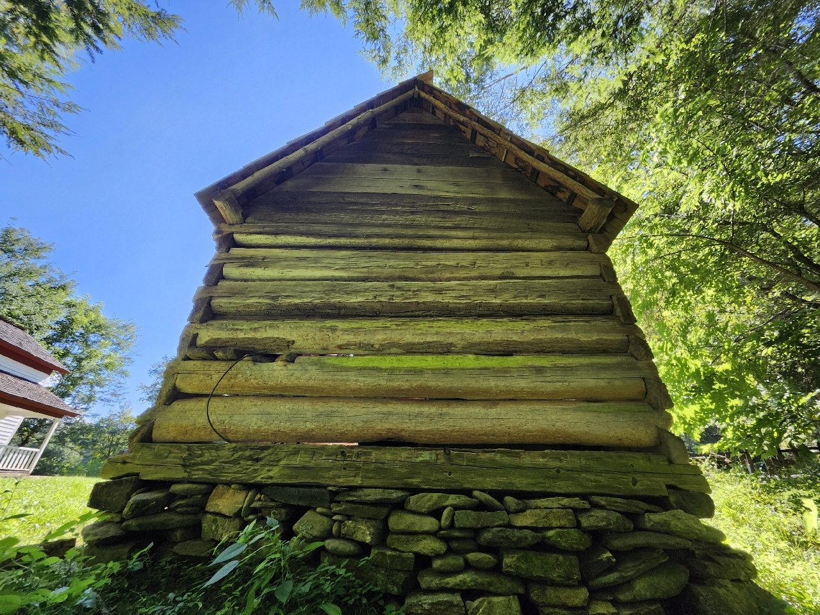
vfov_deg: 89.9
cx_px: 410
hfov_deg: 106.2
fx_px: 308
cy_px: 308
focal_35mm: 13
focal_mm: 1.74
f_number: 2.2
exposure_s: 1/217
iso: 40
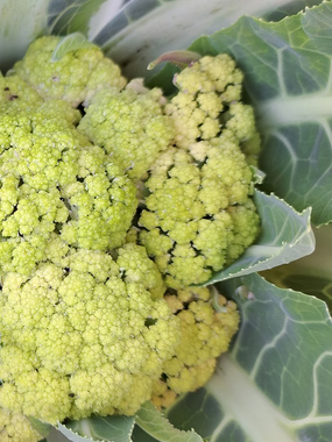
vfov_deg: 39.6
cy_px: 231
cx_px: 6
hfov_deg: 28.5
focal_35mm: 48
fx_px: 614
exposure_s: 1/50
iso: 50
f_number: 1.8
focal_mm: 5.23
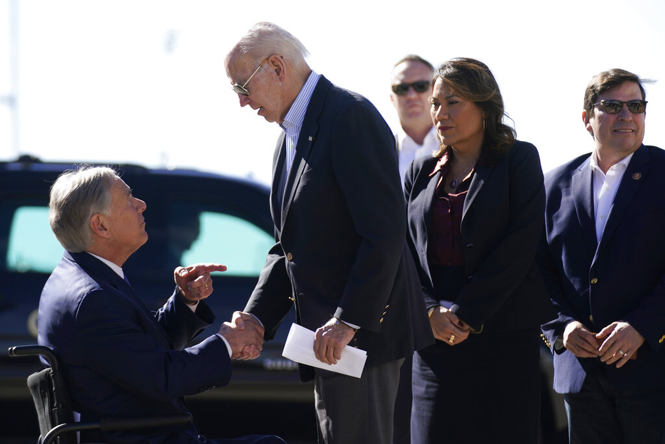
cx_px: 332
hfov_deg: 8.0
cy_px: 222
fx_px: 4766
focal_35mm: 258
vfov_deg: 5.3
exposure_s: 1/800
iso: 250
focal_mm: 258
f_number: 5.6
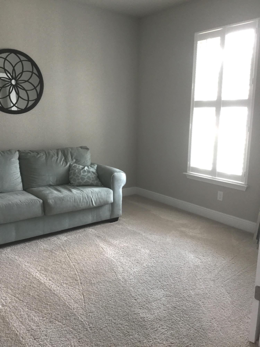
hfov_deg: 45.4
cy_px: 174
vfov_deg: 58.4
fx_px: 310
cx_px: 130
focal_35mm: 31
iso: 50
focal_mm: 3.3
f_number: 2.4
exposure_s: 1/30
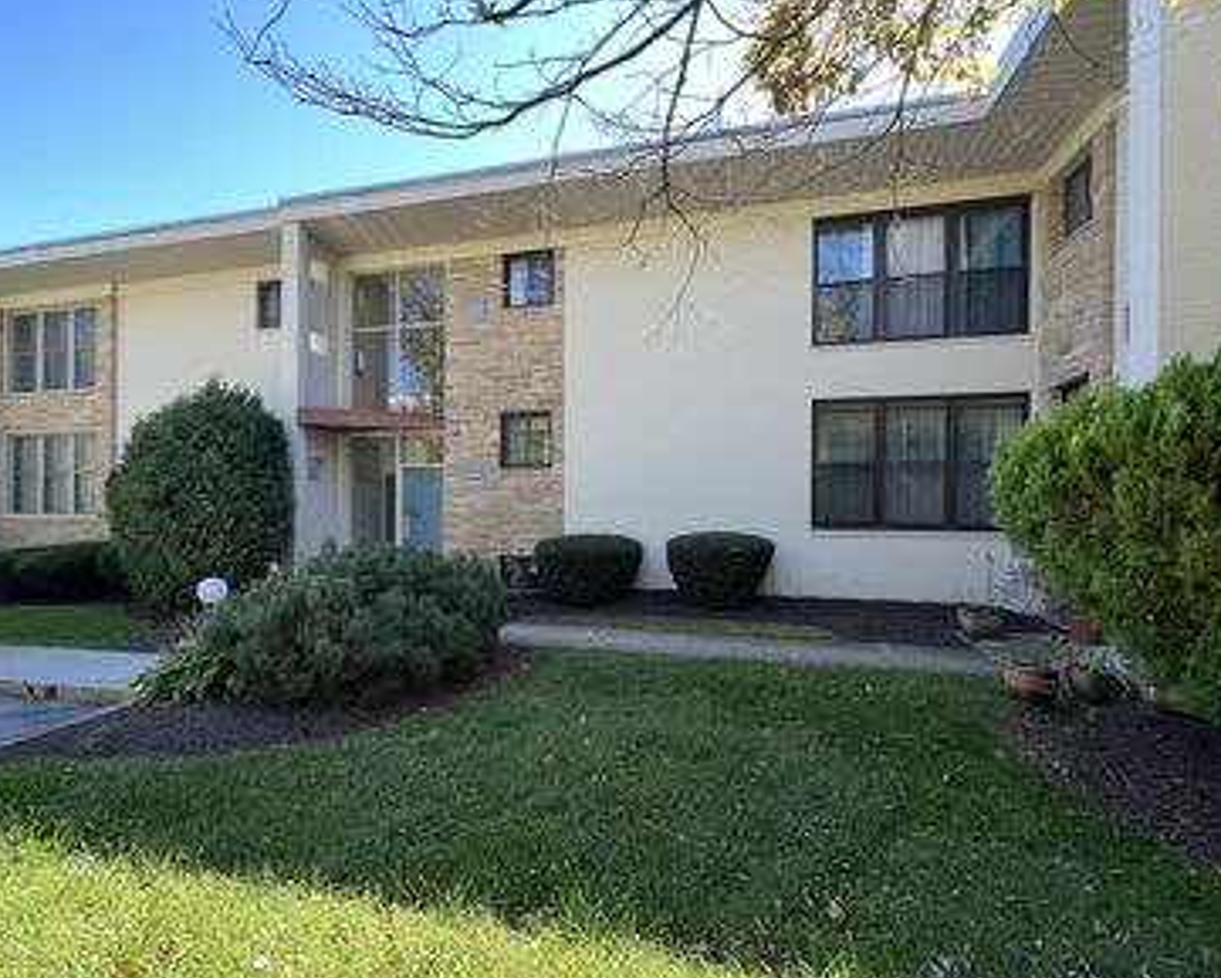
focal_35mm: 15
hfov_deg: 96.7
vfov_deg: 84.0
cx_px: 580
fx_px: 542
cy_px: 514
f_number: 1.8
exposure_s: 1/138
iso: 32
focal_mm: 1.57
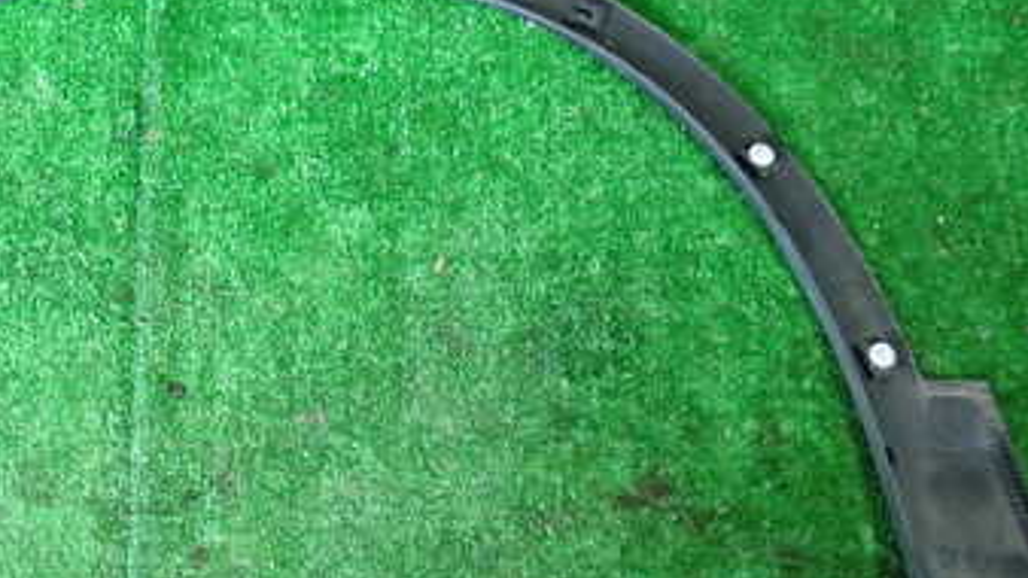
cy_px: 231
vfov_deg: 20.7
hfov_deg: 35.3
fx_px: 1581
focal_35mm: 58
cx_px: 268
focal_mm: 5.4
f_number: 2.3
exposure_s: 1/30
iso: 640
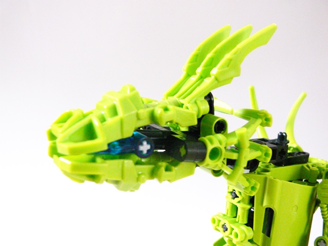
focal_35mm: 40
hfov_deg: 46.8
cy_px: 123
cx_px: 164
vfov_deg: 36.0
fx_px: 379
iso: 200
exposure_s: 1/8
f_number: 2.8
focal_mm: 8.5
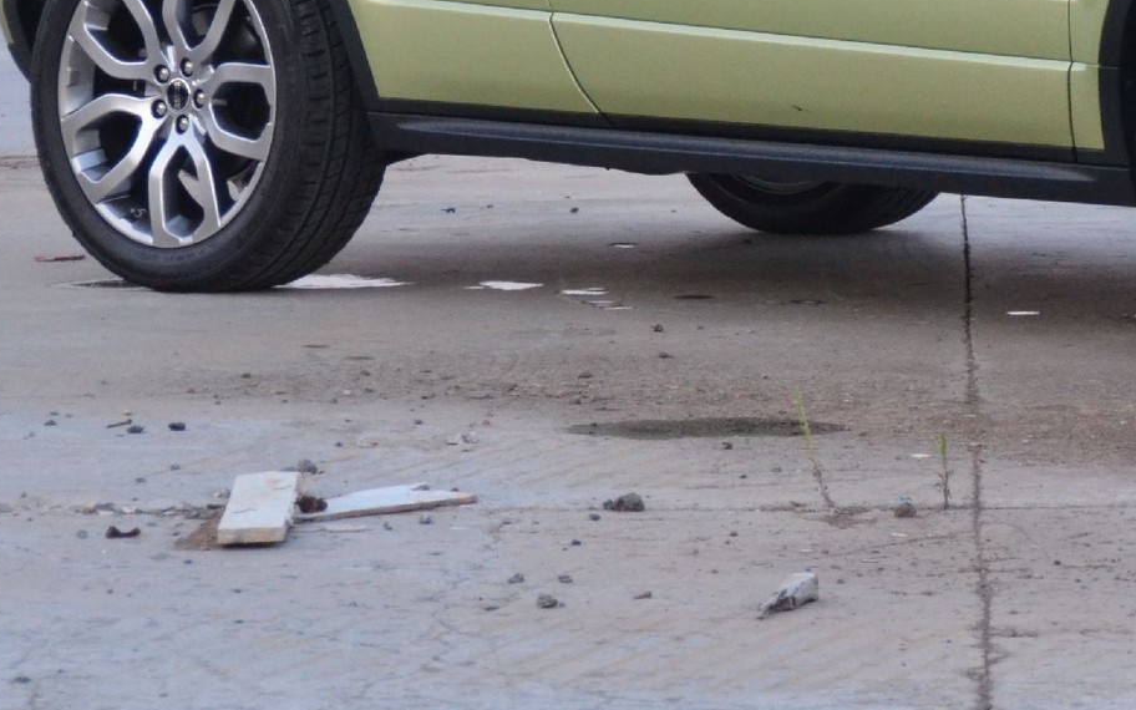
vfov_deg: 3.8
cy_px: -203
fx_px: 10619
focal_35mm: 343
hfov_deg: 6.1
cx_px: 1160
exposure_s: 1/250
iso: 1600
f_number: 5
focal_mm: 82
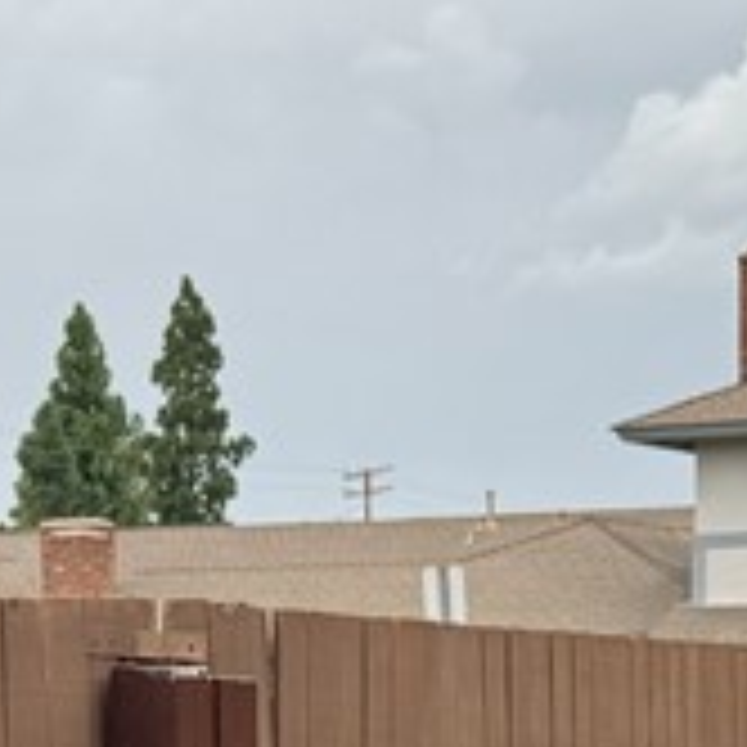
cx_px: 432
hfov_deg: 13.3
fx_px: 3198
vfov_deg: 12.6
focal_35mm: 131
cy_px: 1138
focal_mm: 6.76
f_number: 1.78
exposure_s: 1/707
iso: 80
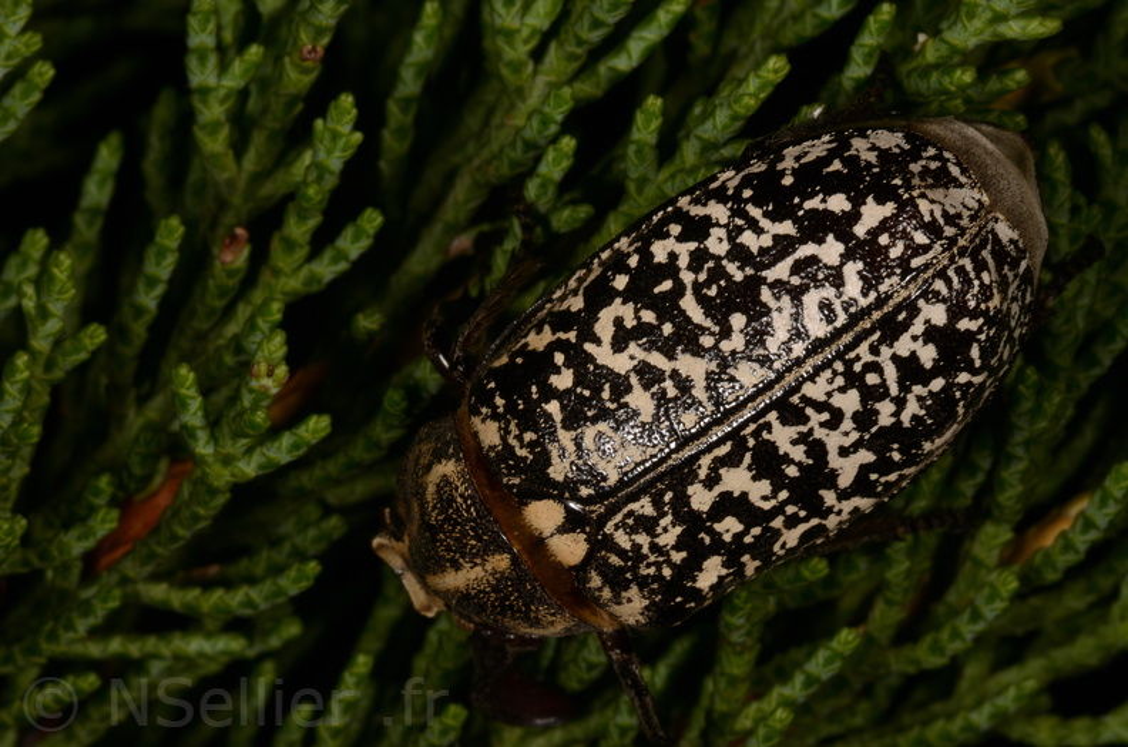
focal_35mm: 128
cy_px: 374
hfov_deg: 16.1
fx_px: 3985
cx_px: 564
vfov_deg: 10.7
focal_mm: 85
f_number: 32
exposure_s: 1/60
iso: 100
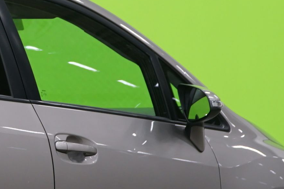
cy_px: 104
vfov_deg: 5.3
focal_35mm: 260
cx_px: -182
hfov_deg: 7.7
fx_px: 2051
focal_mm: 58
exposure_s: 1/6
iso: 400
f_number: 5
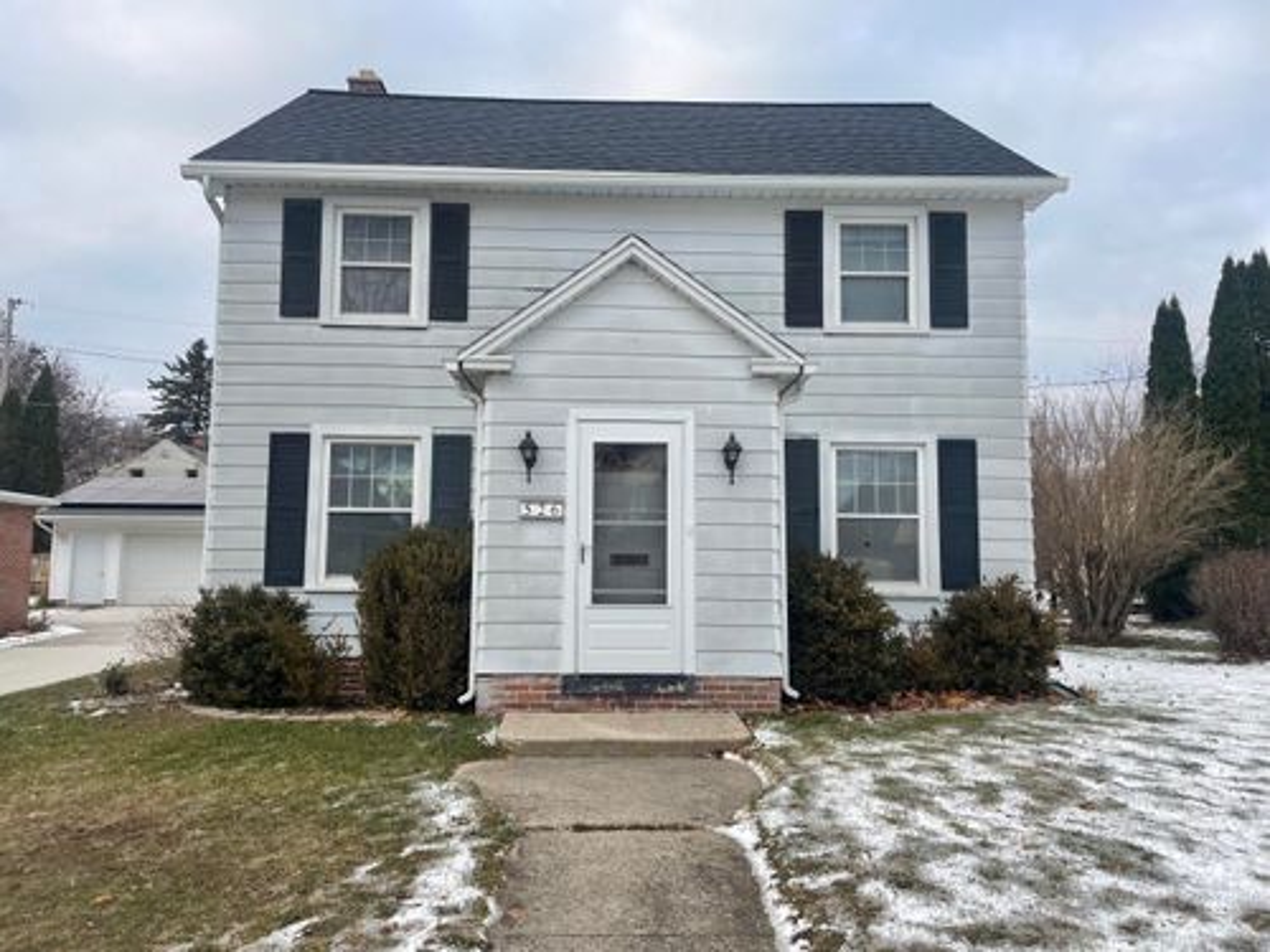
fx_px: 954
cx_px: 635
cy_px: 476
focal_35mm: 26
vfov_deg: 53.1
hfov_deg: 67.3
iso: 32
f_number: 1.6
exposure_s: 1/394
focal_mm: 4.2
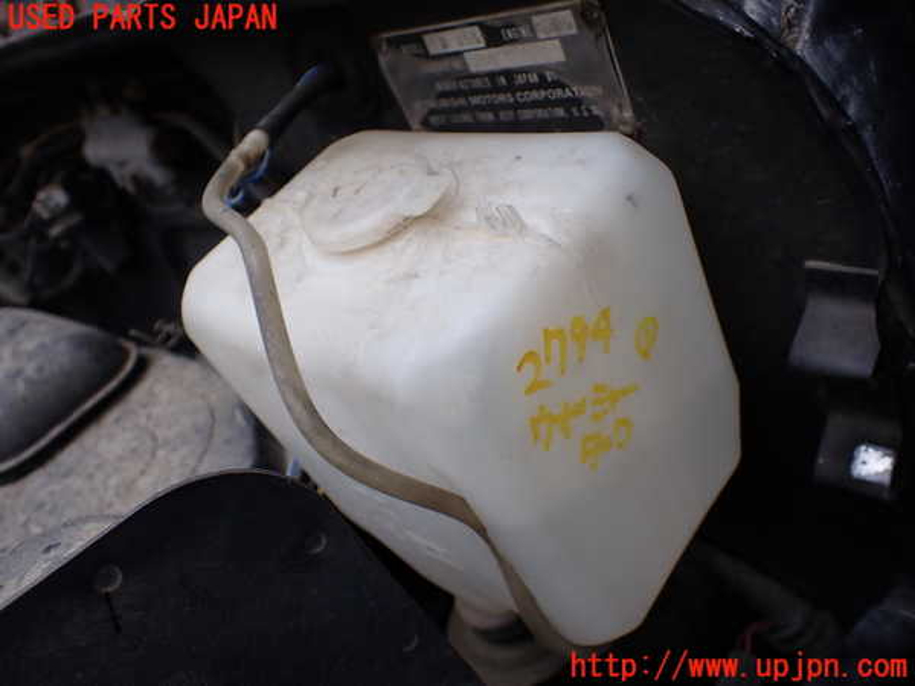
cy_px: 343
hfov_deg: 60.0
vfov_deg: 46.8
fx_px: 793
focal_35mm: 30
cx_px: 458
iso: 100
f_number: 2.3
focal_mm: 5.4
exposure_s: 1/160
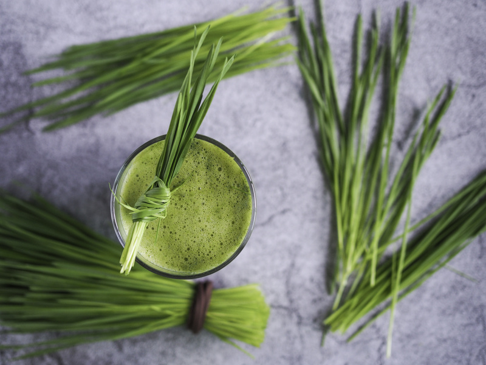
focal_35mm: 50
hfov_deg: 38.2
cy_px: 182
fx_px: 702
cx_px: 243
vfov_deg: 29.1
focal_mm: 25
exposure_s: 1/500
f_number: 2.2
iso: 400
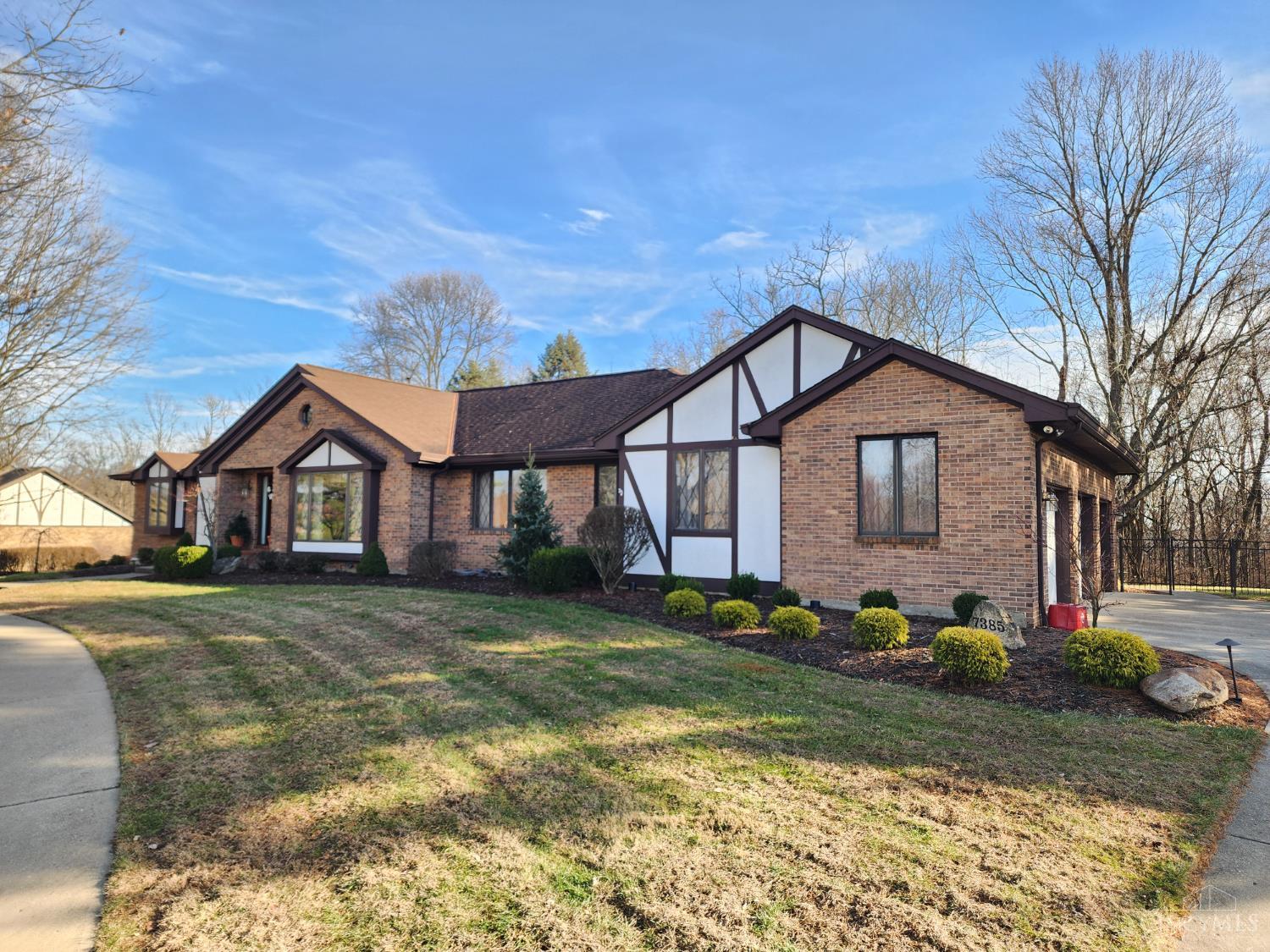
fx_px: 844
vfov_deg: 58.9
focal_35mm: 23
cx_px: 635
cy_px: 476
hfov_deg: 73.9
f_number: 1.8
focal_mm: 6.4
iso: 12
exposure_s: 1/185
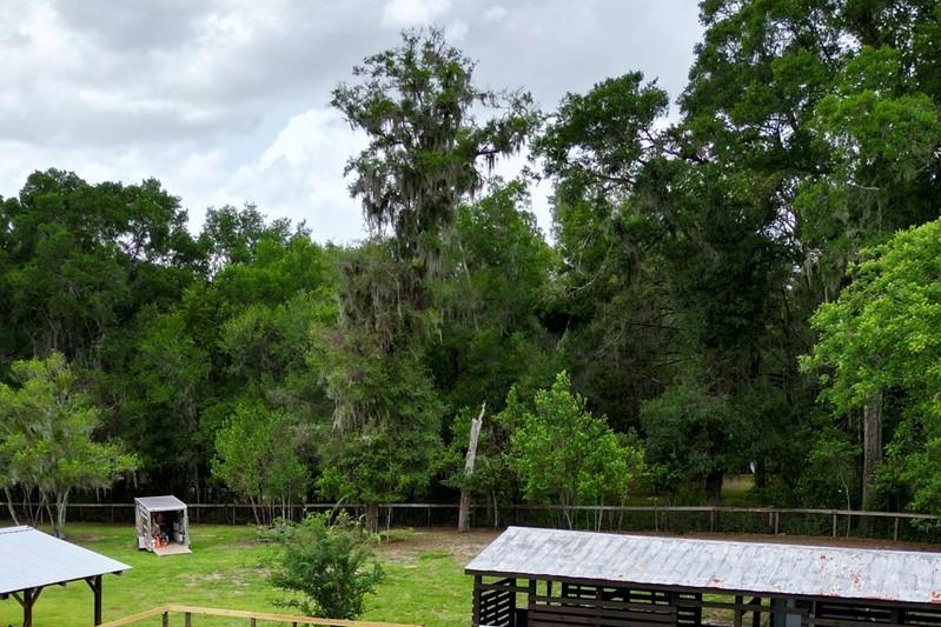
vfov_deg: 26.3
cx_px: 207
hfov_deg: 38.3
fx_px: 1307
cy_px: 545
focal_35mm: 50
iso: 100
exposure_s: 1/2500
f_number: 1.7
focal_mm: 6.72
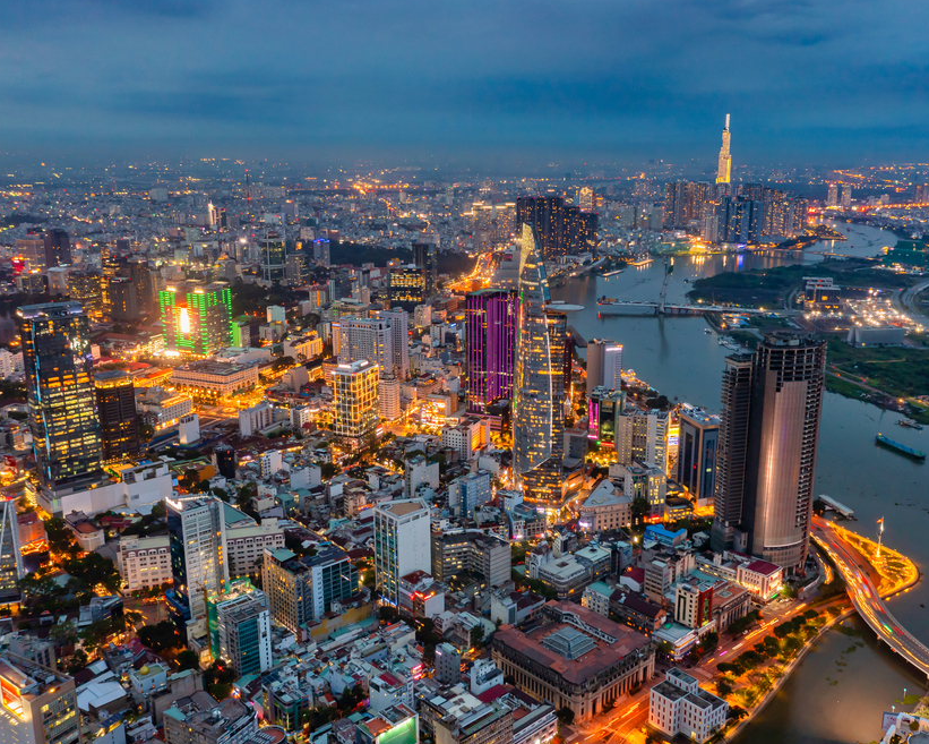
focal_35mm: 32
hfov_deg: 55.5
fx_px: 880
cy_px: 373
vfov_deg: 45.8
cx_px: 519
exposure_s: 1
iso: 100
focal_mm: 10.26
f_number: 5.6
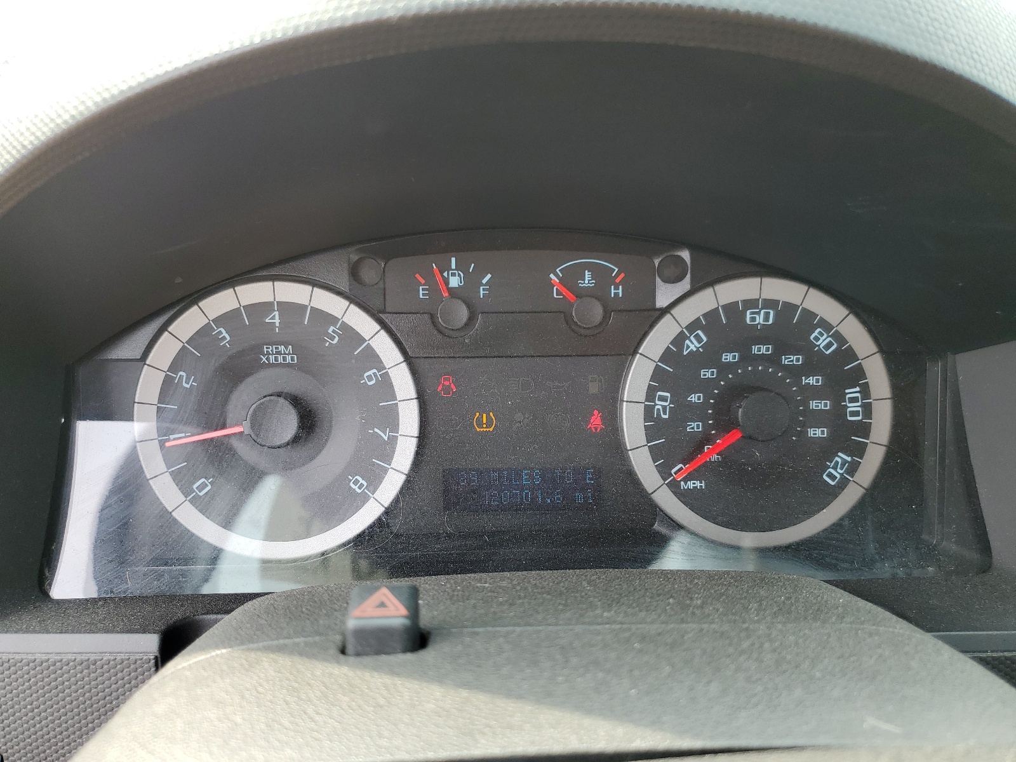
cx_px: 508
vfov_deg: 53.1
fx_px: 763
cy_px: 381
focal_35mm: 26
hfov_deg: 67.3
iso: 50
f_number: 1.5
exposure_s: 1/172
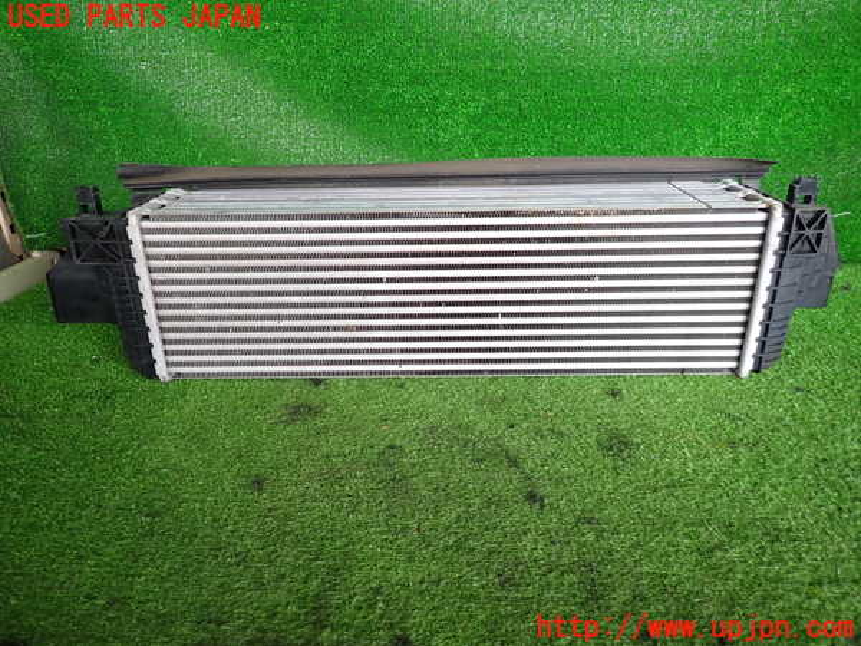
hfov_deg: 69.4
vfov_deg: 54.9
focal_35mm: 25
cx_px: 430
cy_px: 323
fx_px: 622
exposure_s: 1/125
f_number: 2
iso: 160
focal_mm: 4.5
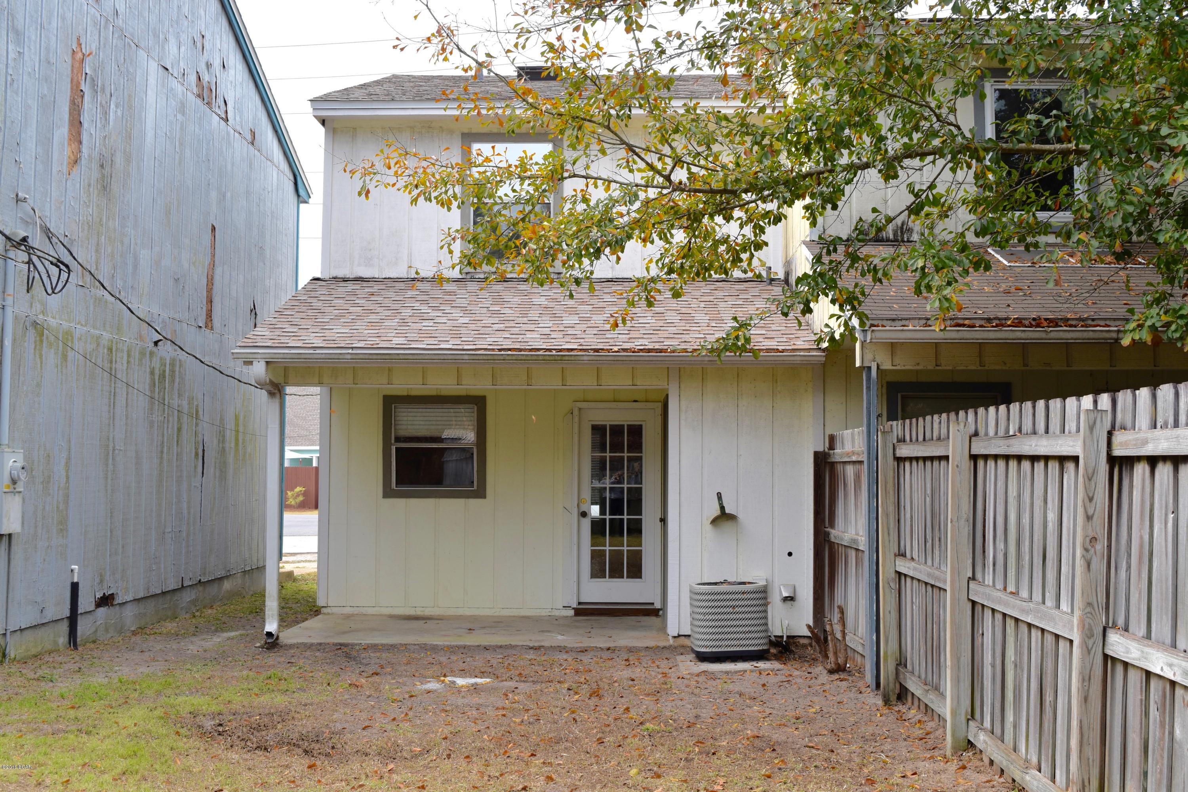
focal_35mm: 42
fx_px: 1386
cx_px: 594
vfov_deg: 31.9
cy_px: 396
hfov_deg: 46.4
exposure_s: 1/250
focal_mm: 28
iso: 200
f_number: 8
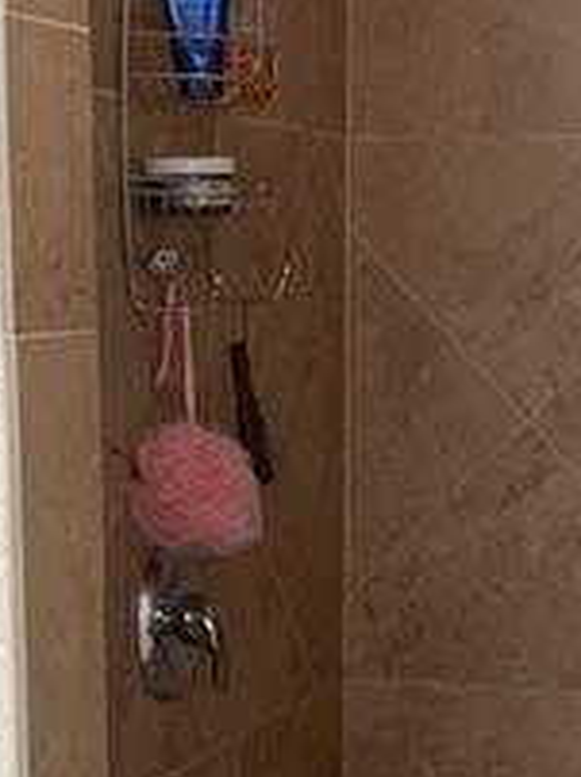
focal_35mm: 99
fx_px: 2220
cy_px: 700
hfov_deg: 14.8
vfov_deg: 19.5
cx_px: 435
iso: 80
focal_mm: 4.25
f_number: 1.8
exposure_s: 1/60
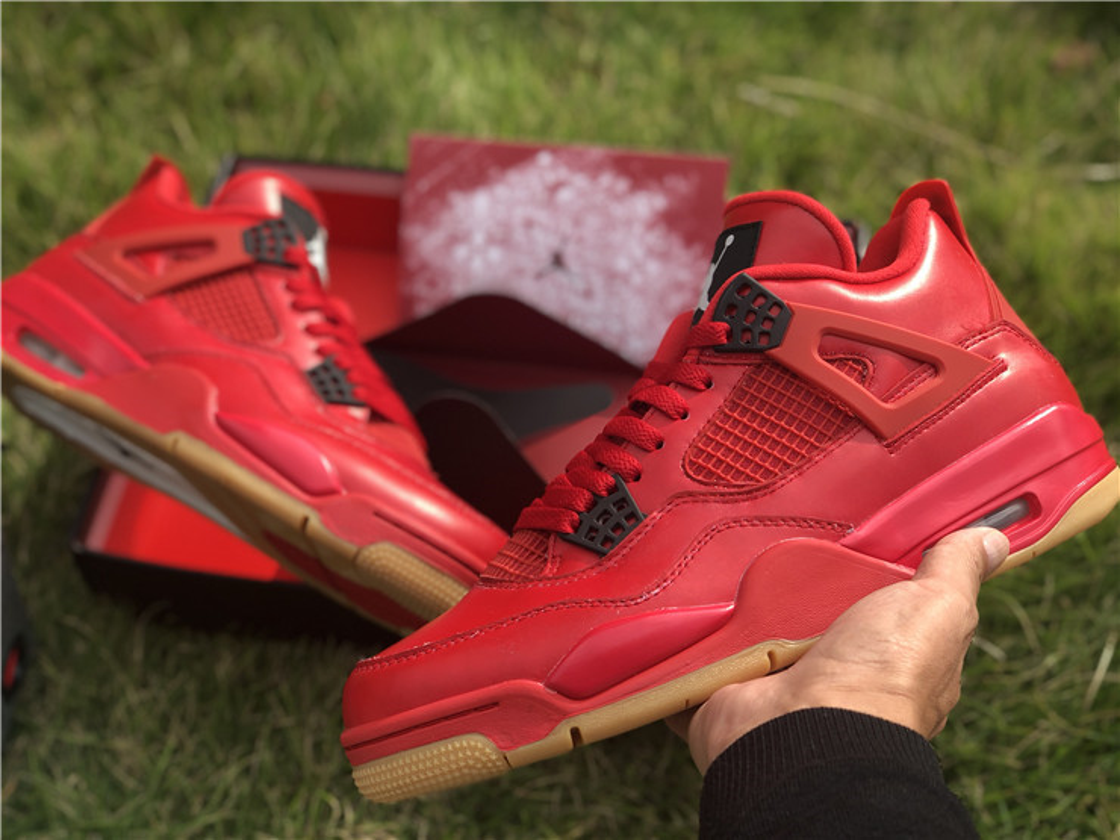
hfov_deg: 36.8
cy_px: 420
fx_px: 1682
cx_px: 560
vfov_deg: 28.0
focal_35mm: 52
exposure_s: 1/355
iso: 16
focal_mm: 6
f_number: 2.4
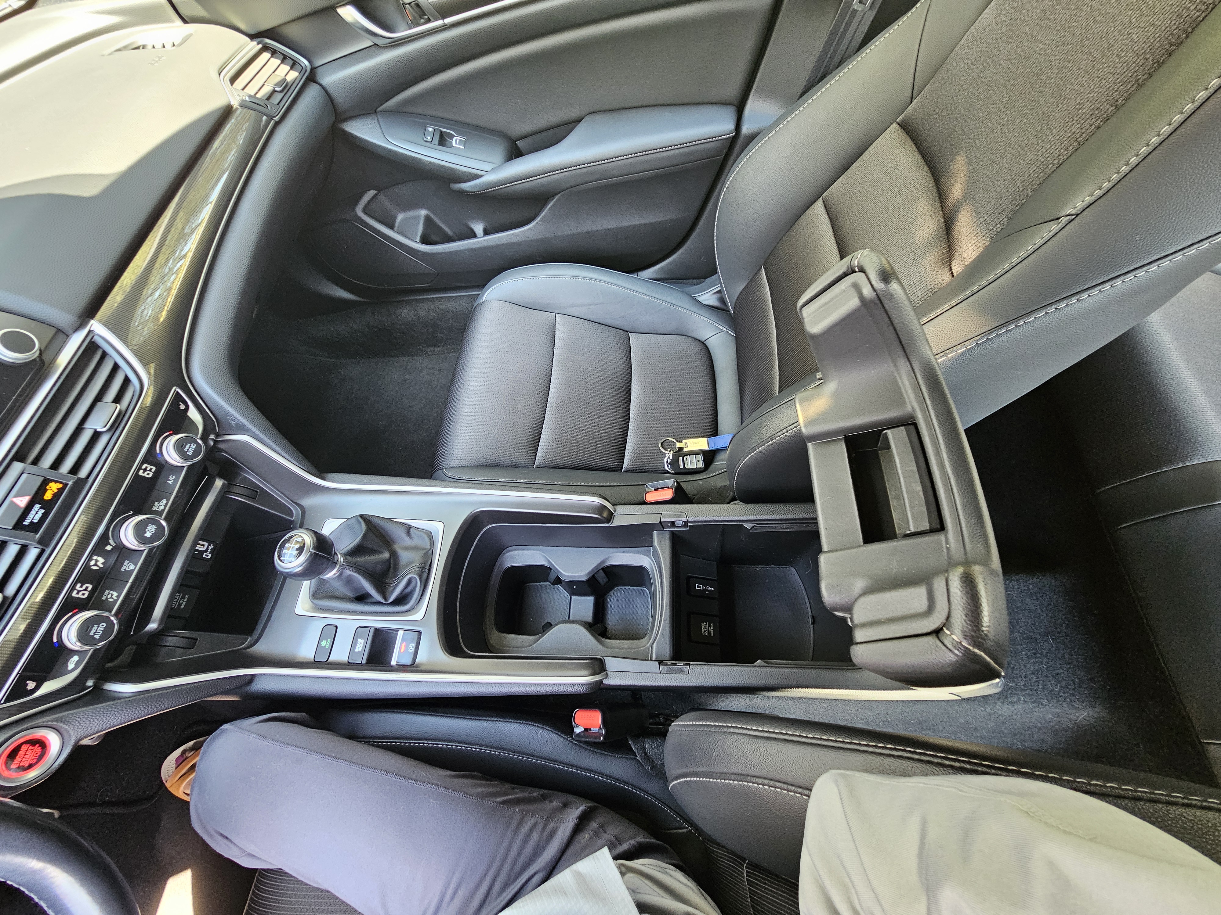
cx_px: 610
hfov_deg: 106.2
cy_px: 458
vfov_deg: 89.9
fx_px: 459
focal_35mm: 13
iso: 400
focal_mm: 2.2
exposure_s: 1/60
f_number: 2.2
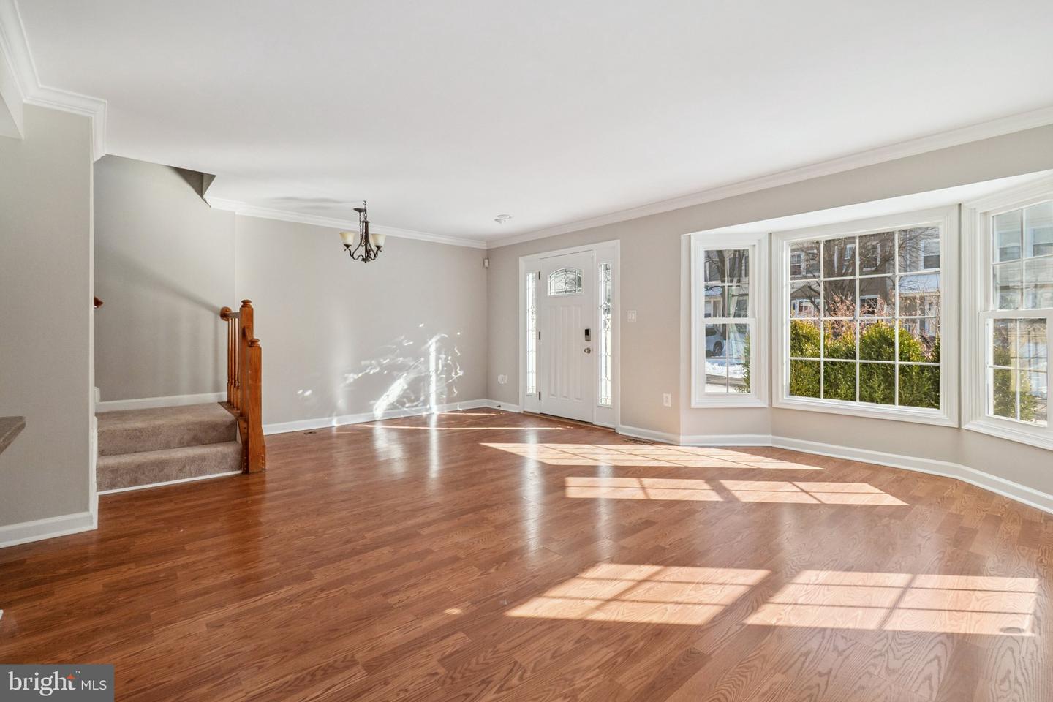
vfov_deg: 77.3
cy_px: 351
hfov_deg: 100.4
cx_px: 526
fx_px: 439
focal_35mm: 15
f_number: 8
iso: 400
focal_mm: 10
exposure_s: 1/500
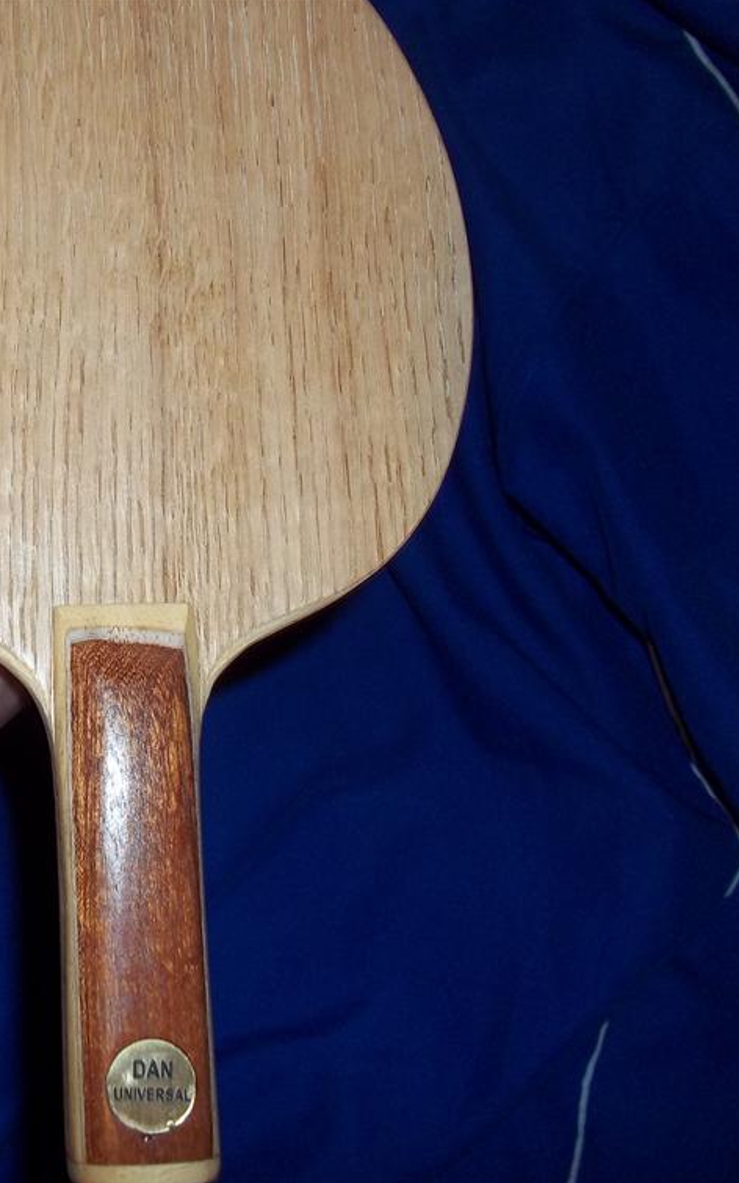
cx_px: -28
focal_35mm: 46
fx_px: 1482
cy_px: 595
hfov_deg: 26.3
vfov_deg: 43.5
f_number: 2.9
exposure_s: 1/30
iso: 80
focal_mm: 5.7
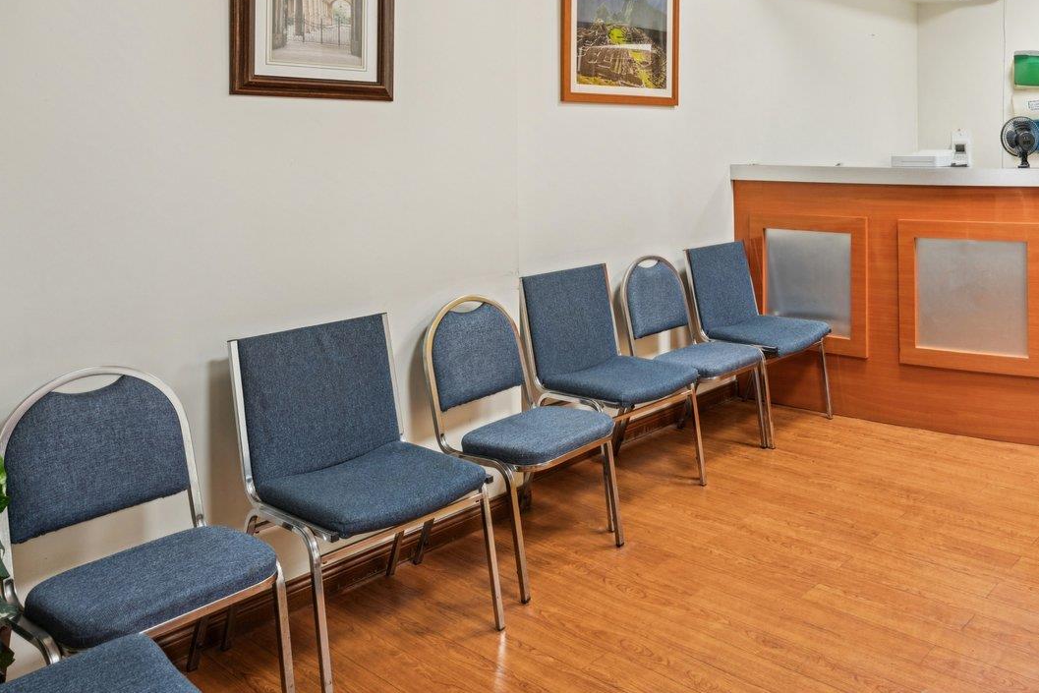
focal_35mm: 31
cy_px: 139
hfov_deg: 57.3
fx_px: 895
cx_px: 779
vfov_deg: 40.6
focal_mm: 16
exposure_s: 1/8
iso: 400
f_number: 5
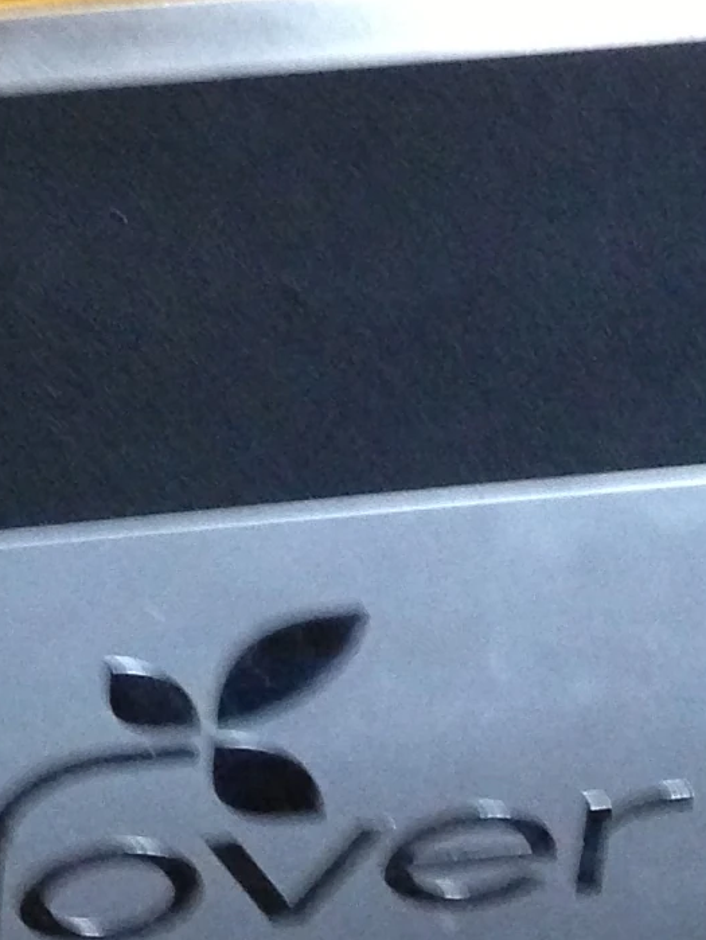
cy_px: -647
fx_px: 4184
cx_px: -383
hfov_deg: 9.4
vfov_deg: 12.0
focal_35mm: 154
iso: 320
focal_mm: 4.13
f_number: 2.4
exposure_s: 1/20
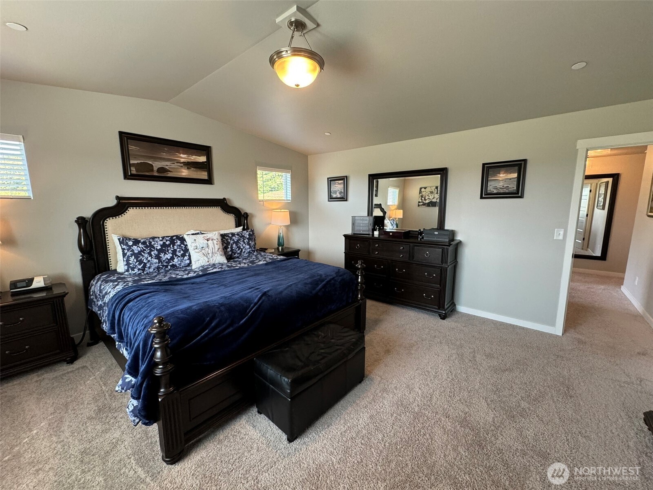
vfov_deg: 85.7
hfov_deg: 102.1
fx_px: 264
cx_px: 326
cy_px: 245
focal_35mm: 14
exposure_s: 1/120
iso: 250
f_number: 2.2
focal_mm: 2.22
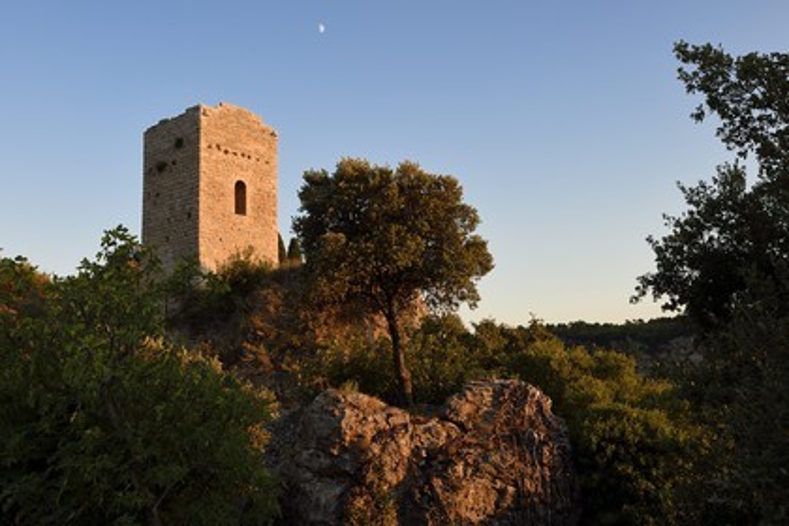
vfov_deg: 41.1
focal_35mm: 32
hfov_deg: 58.7
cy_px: 263
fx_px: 701
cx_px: 394
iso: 400
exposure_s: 1/200
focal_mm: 32
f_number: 9
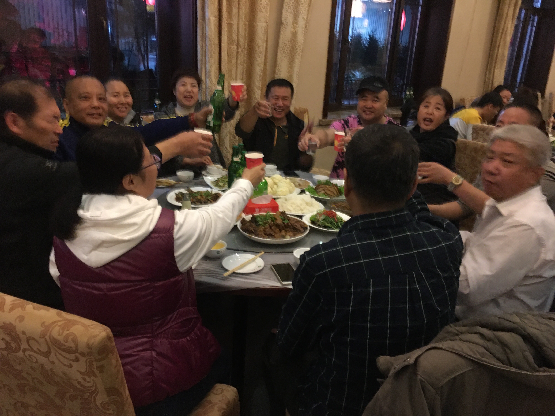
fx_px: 465
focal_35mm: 29
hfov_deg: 61.7
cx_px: 278
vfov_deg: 48.2
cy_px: 208
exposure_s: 1/4
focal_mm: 4.15
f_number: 2.2
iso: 100
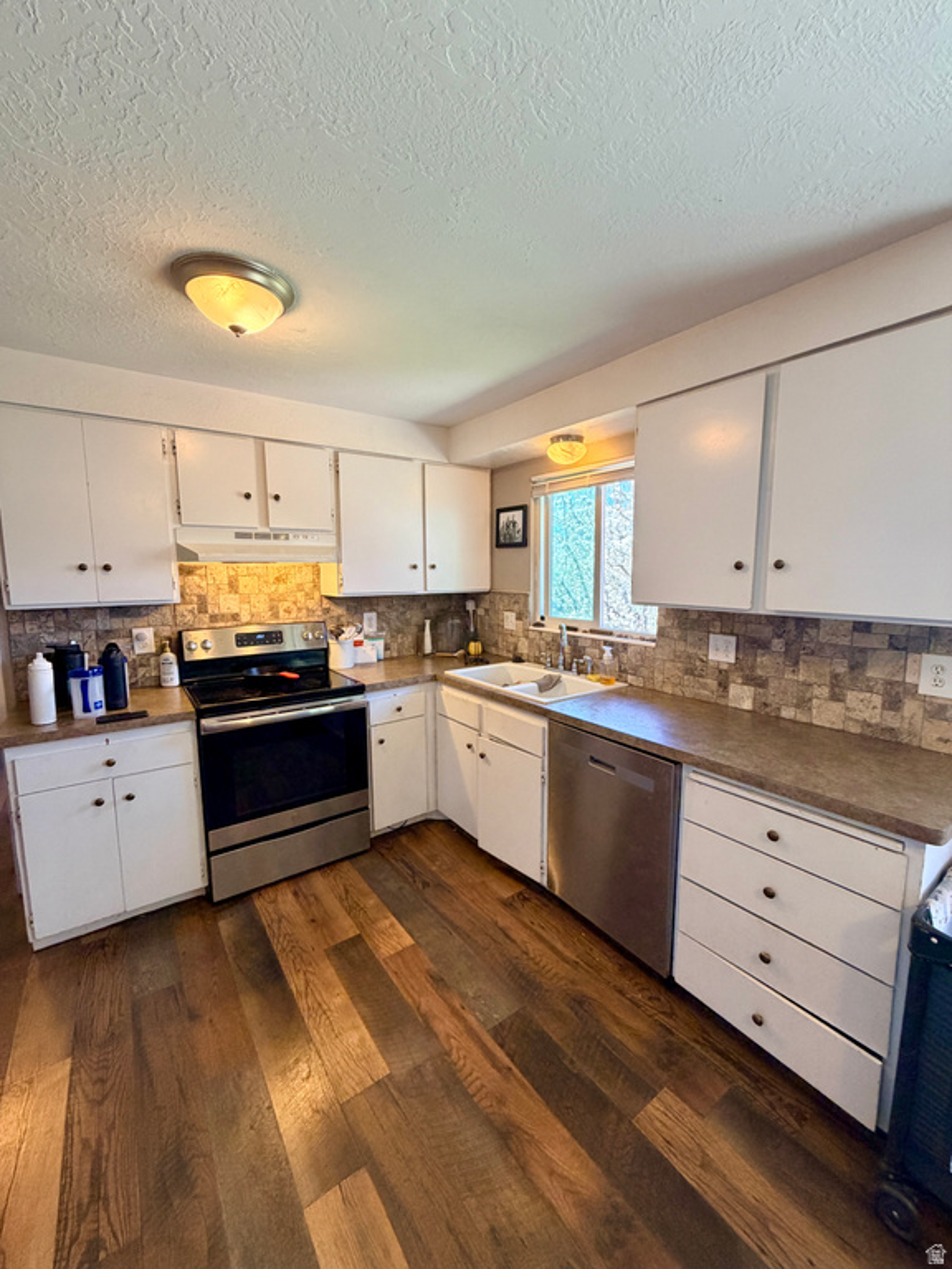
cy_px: 634
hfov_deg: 85.7
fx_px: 513
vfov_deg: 102.1
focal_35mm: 14
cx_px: 476
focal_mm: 2.22
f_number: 2.2
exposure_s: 1/120
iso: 250
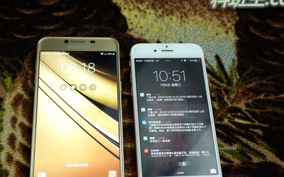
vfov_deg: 27.4
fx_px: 364
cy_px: 110
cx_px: 123
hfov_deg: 42.5
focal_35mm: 47
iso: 800
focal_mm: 22
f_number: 4.5
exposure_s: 1/60
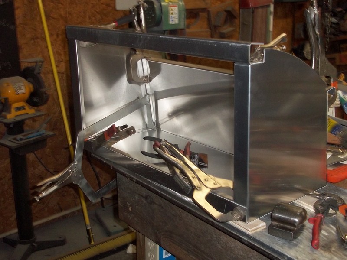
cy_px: 130
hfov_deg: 51.4
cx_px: 174
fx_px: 361
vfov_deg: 39.7
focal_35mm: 36
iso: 160
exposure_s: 1/30
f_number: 3.1
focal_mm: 6.5
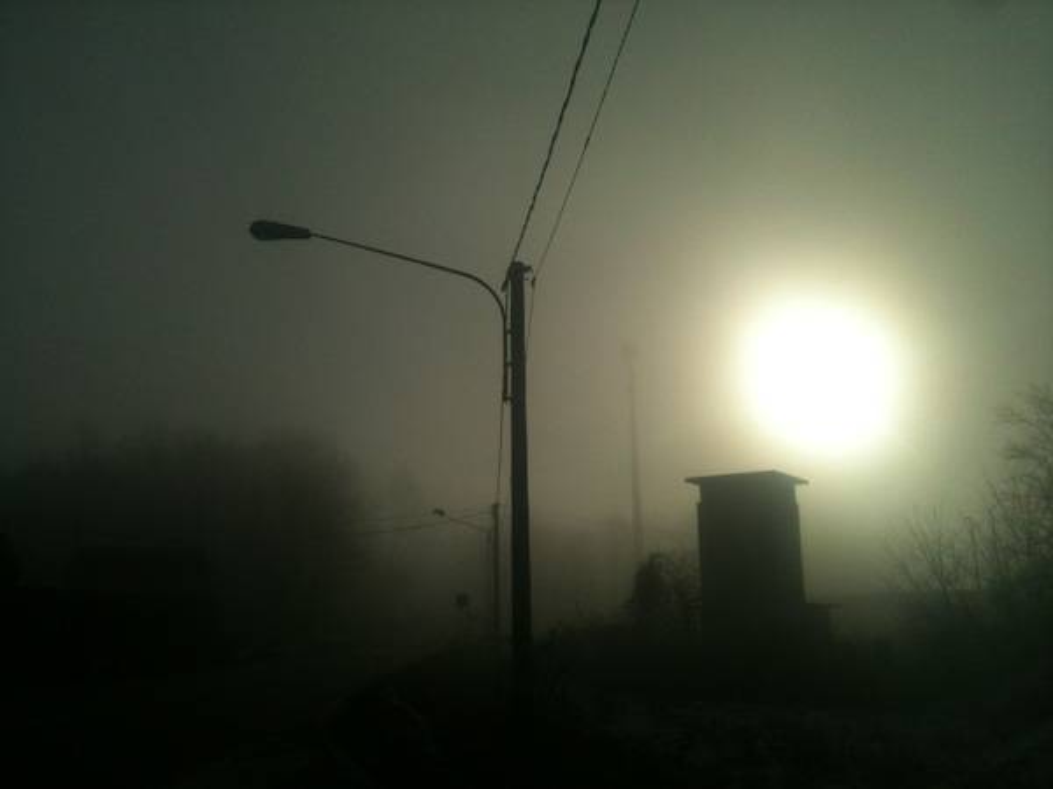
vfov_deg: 40.7
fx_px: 1065
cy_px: 394
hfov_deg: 52.6
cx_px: 526
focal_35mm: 35
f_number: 2.8
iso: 64
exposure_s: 1/9468
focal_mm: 3.85
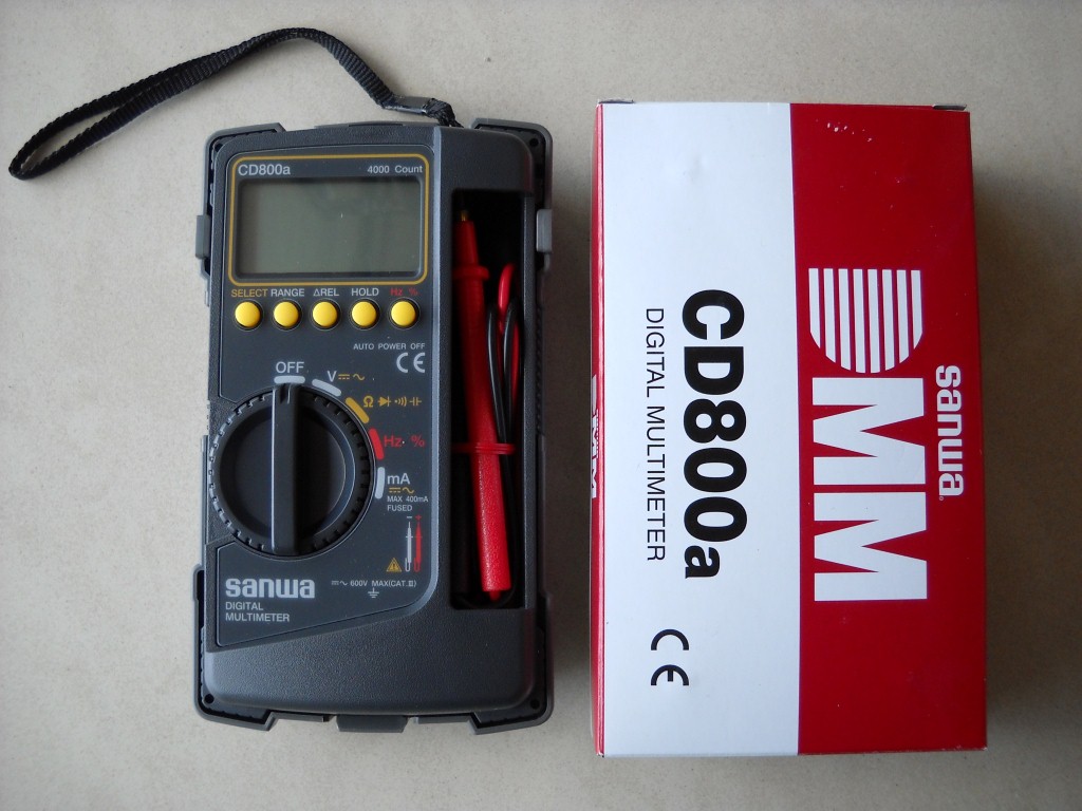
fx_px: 1282
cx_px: 541
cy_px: 406
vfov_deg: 35.1
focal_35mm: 41
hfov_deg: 45.8
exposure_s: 1/60
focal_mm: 6.72
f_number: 3.1
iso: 118
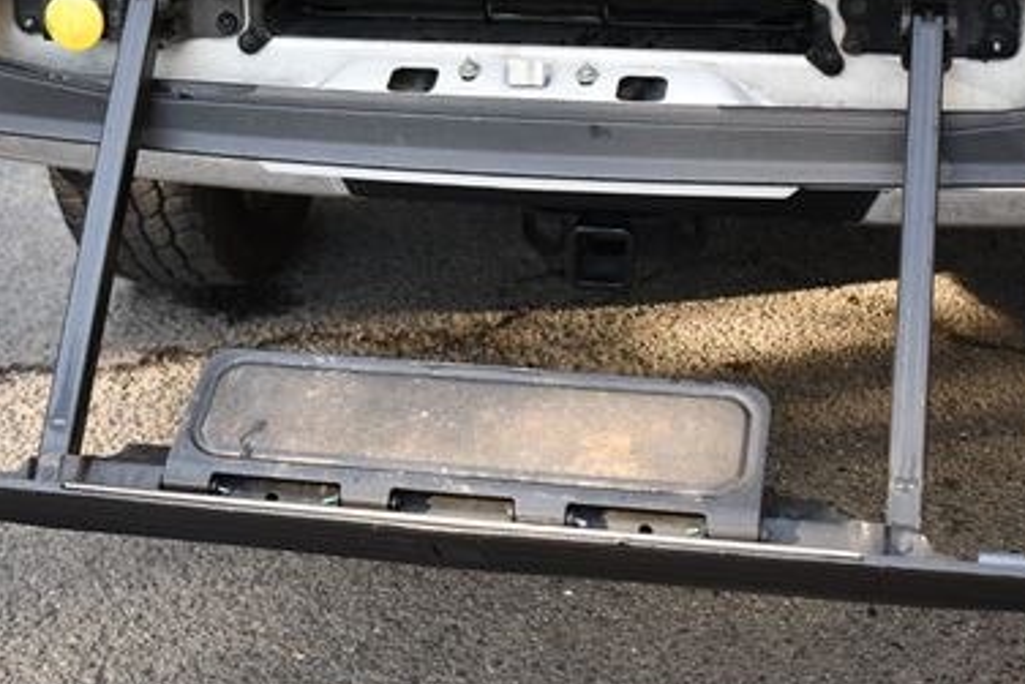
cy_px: 248
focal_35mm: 68
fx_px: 1937
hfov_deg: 29.6
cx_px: 455
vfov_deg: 20.0
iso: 560
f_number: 4
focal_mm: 27
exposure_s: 1/250
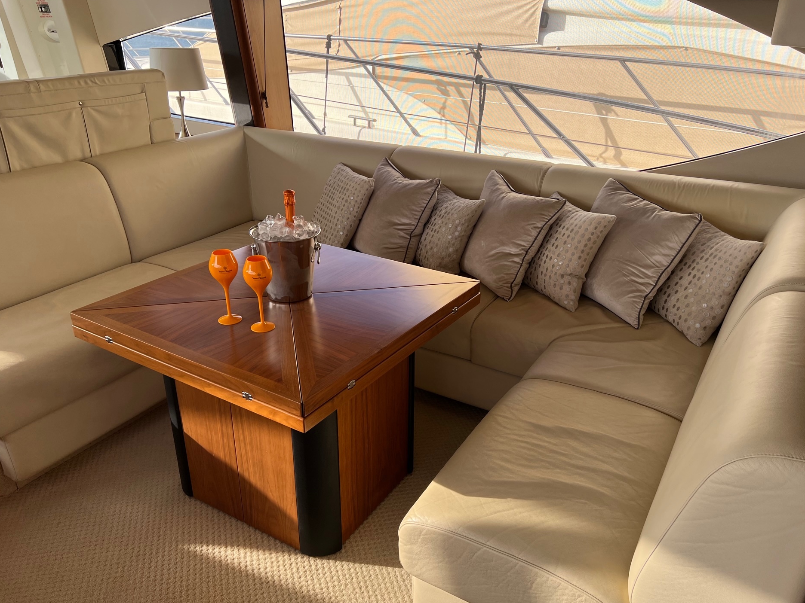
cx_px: 400
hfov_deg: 63.4
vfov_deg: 49.7
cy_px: 312
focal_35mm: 28
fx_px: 651
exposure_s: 1/164
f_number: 1.5
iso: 50
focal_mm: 5.7
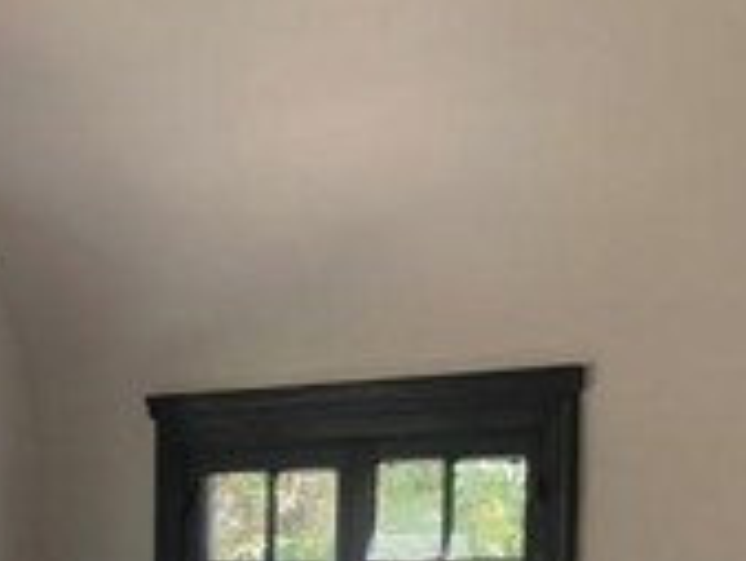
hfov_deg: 18.2
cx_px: 79
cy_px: 733
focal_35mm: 106
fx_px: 2286
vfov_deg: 13.5
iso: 25
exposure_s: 1/120
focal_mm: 3.99
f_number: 1.8
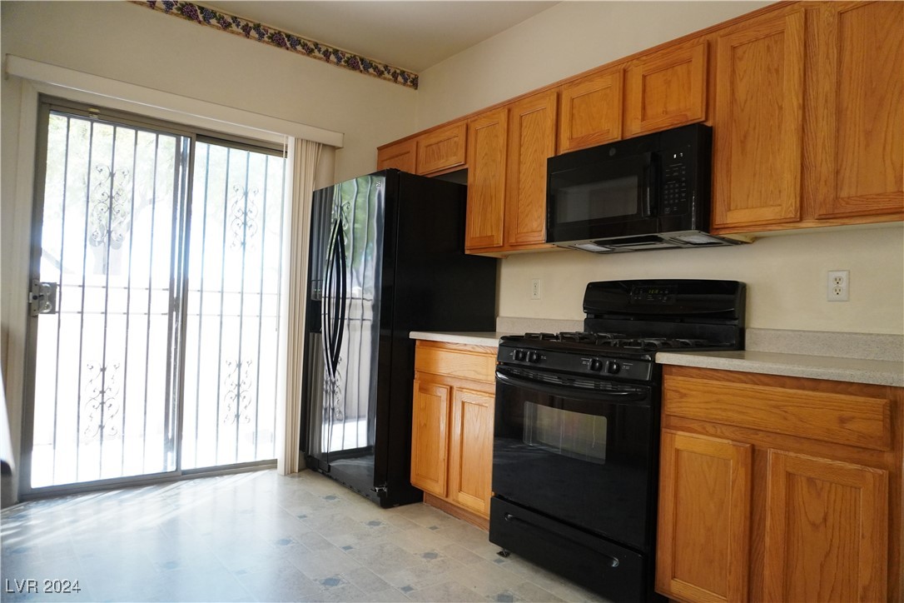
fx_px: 603
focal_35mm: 24
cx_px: 452
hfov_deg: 73.7
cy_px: 302
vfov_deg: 53.1
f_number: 3.5
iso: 2500
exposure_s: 1/160
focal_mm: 16
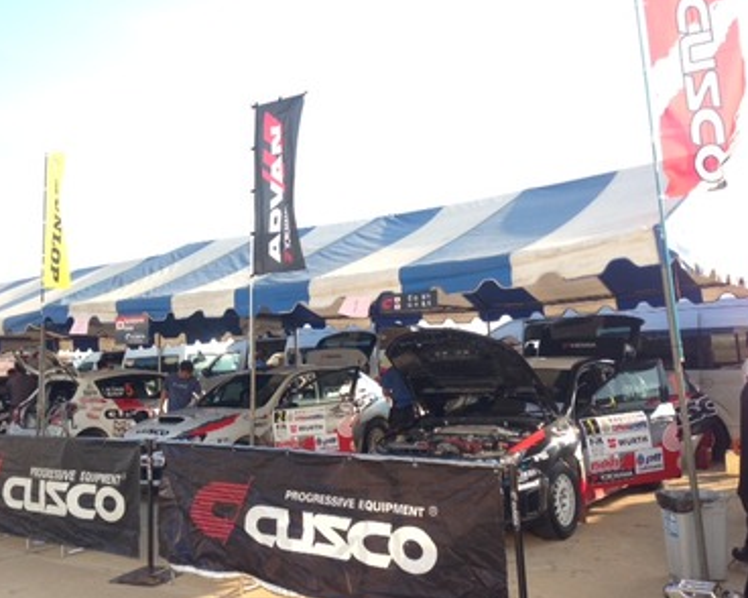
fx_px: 774
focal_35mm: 35
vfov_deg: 42.2
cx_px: 354
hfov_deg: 51.5
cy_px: 301
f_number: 2.4
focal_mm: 4.13
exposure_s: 1/420
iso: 50
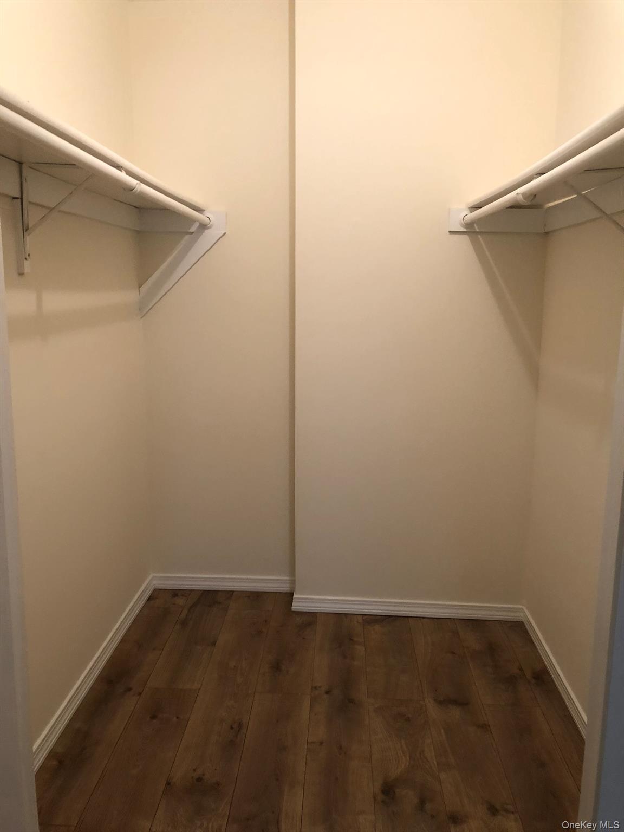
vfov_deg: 63.4
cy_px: 416
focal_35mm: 28
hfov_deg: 49.7
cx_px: 312
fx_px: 673
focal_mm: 4
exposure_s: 1/15
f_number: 1.8
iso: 40
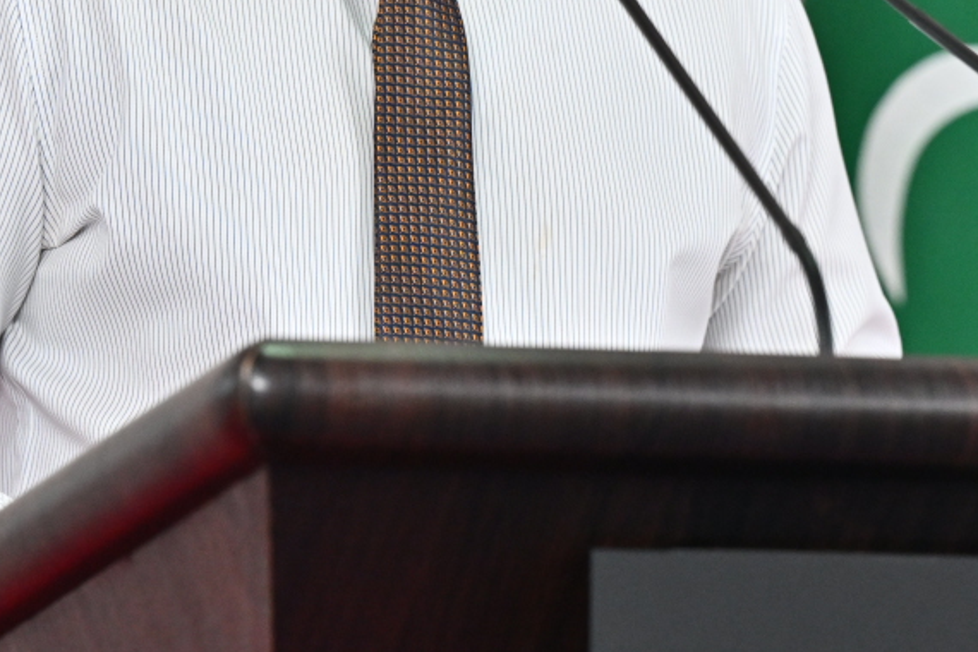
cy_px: 7
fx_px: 10431
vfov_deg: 3.6
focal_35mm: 384
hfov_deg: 5.4
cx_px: 401
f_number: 4
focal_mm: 135
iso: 1600
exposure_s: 1/200
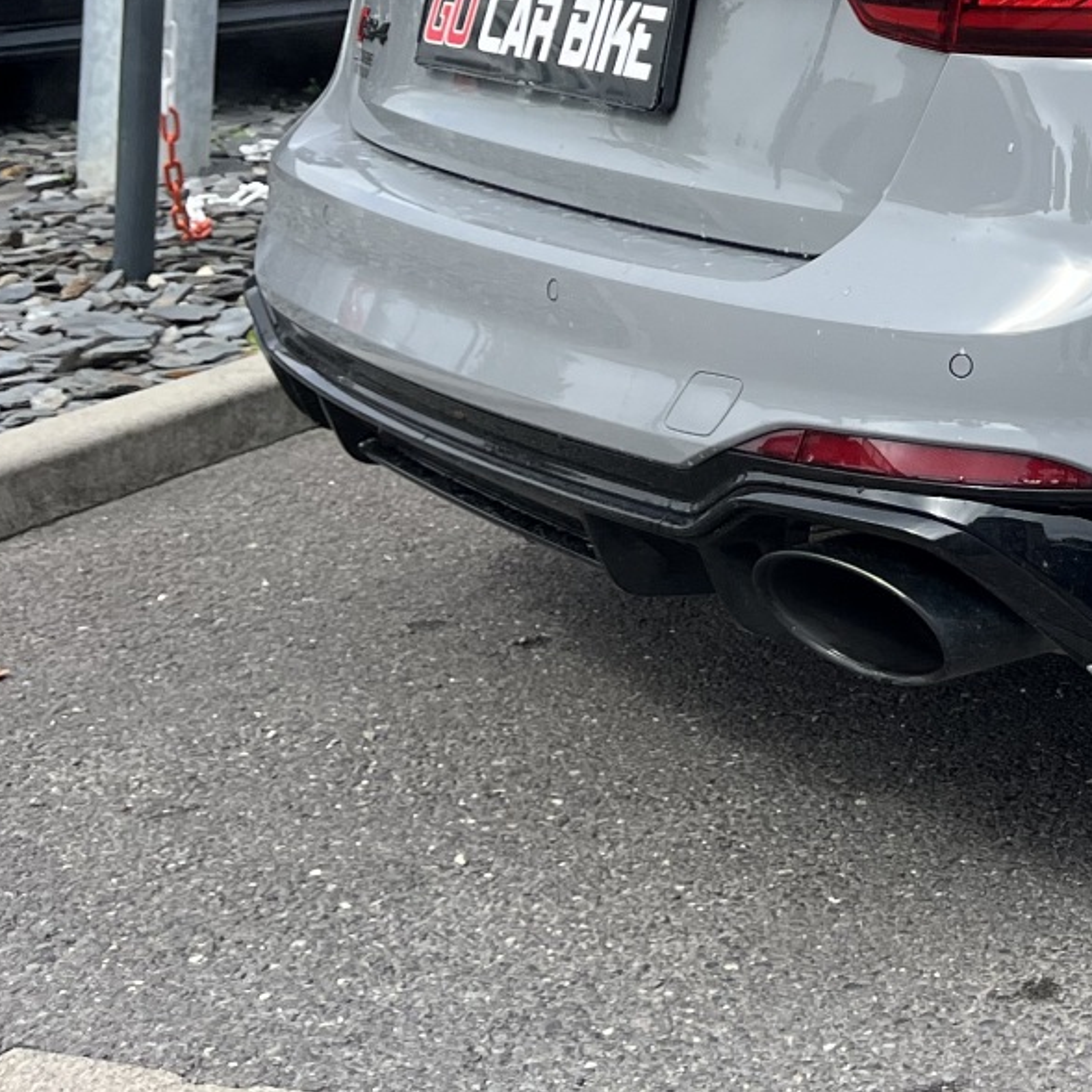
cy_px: -297
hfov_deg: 19.3
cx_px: 1648
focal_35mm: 78
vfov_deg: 20.4
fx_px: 2784
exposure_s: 1/2825
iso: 50
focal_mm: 5.1
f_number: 1.6
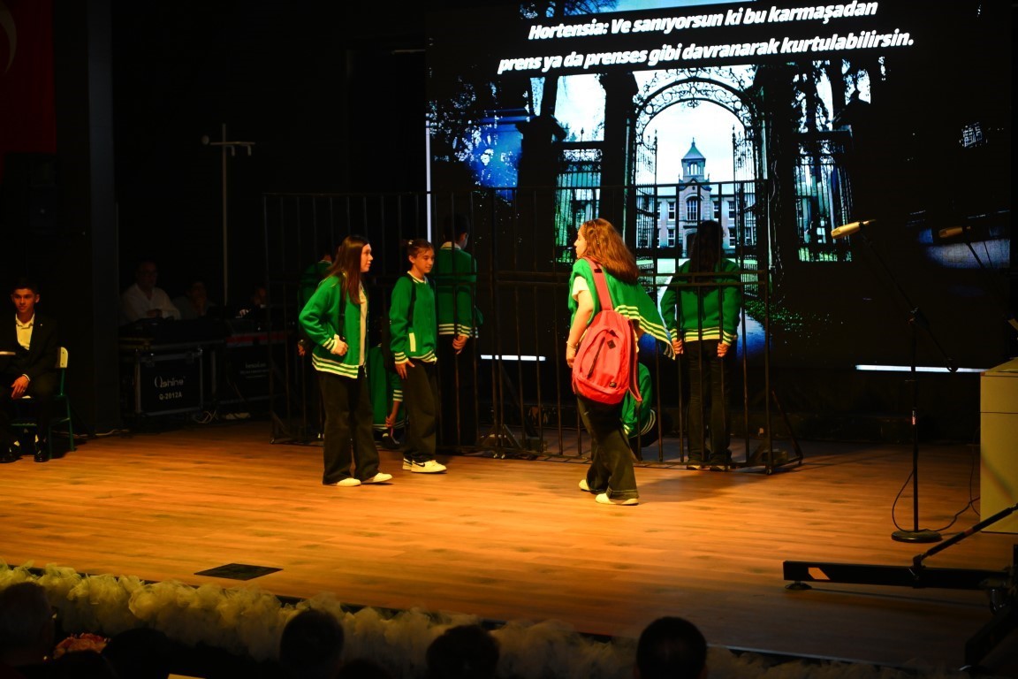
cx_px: 509
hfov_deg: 33.4
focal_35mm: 60
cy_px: 340
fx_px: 1697
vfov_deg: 22.6
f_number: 2.8
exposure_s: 1/200
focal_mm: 60
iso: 1600
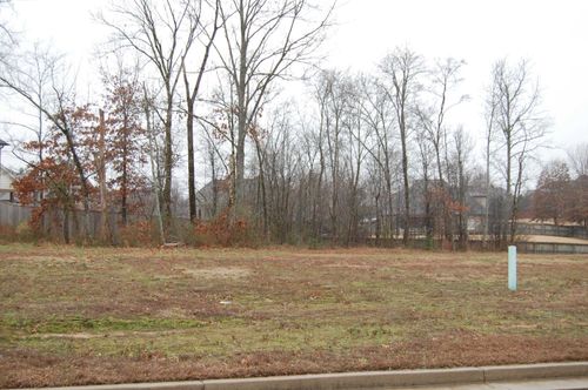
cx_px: 294
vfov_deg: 31.8
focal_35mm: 42
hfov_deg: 46.5
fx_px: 685
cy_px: 195
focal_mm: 28
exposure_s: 1/100
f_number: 5
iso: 400
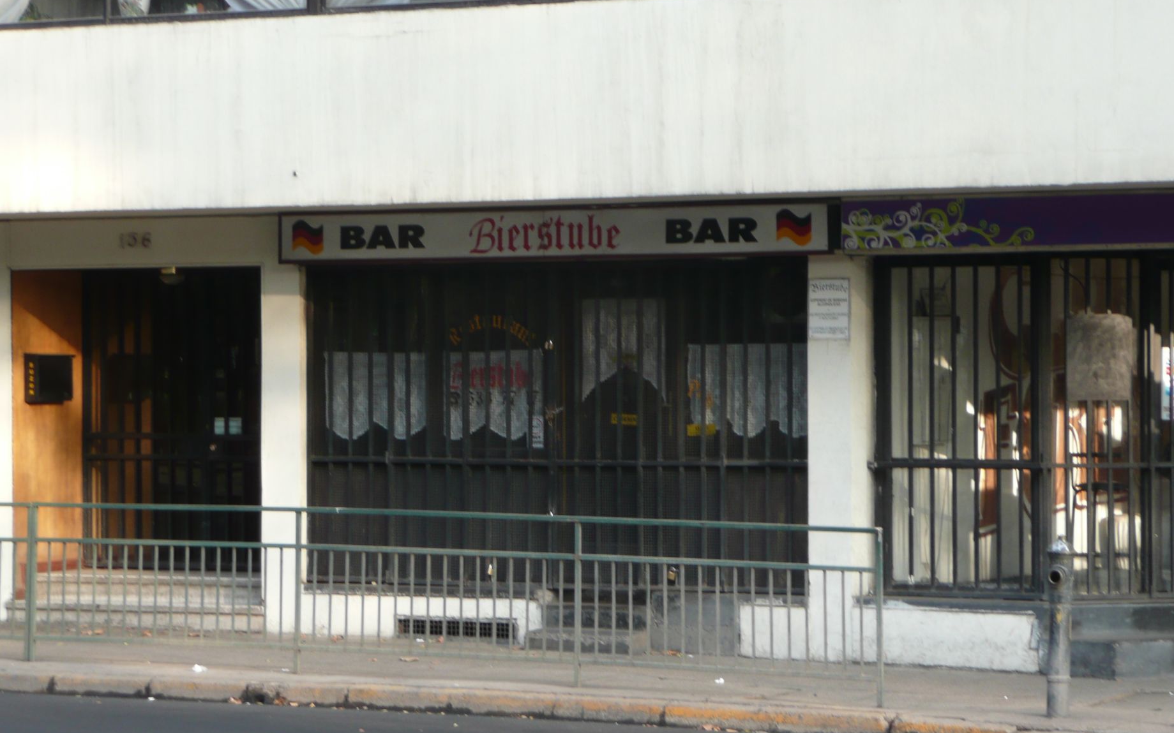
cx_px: 588
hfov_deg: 15.4
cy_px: 382
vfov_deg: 9.6
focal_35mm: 136
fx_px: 4351
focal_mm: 20.9
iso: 100
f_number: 4.7
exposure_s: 1/40
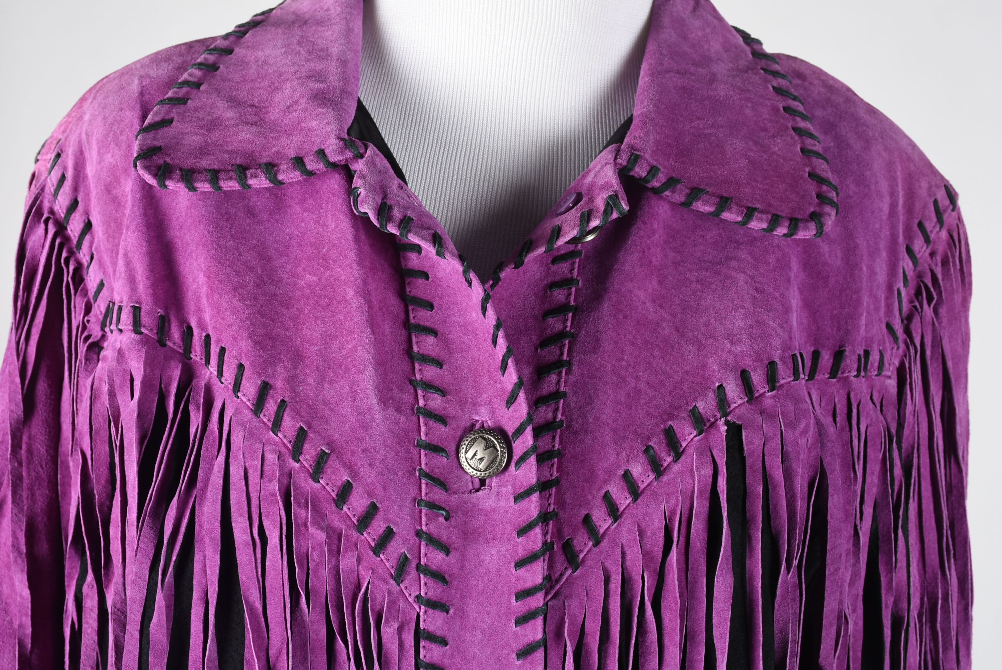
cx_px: 501
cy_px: 335
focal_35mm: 63
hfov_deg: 31.9
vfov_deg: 21.6
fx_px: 1755
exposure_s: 1/125
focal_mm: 42
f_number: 10
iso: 200
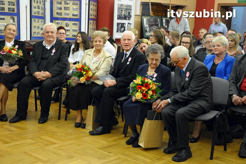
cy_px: 82
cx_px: 123
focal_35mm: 60
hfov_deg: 33.4
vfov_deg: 22.6
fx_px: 410
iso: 2500
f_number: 5.6
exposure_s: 1/80
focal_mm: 40
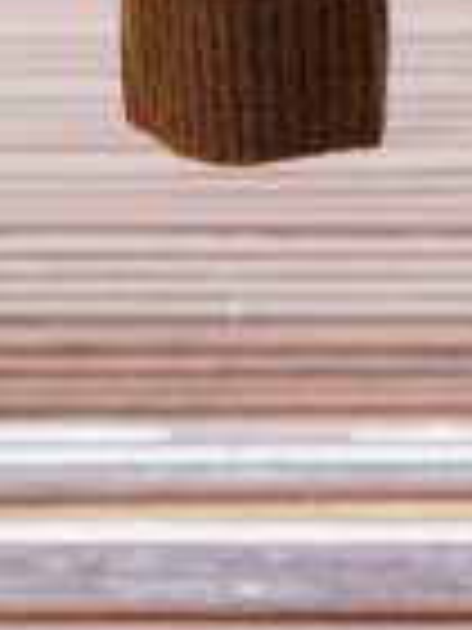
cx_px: 973
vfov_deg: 8.1
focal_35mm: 222
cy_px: -994
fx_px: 4031
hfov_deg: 6.5
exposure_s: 1/125
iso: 400
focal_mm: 27
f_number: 4
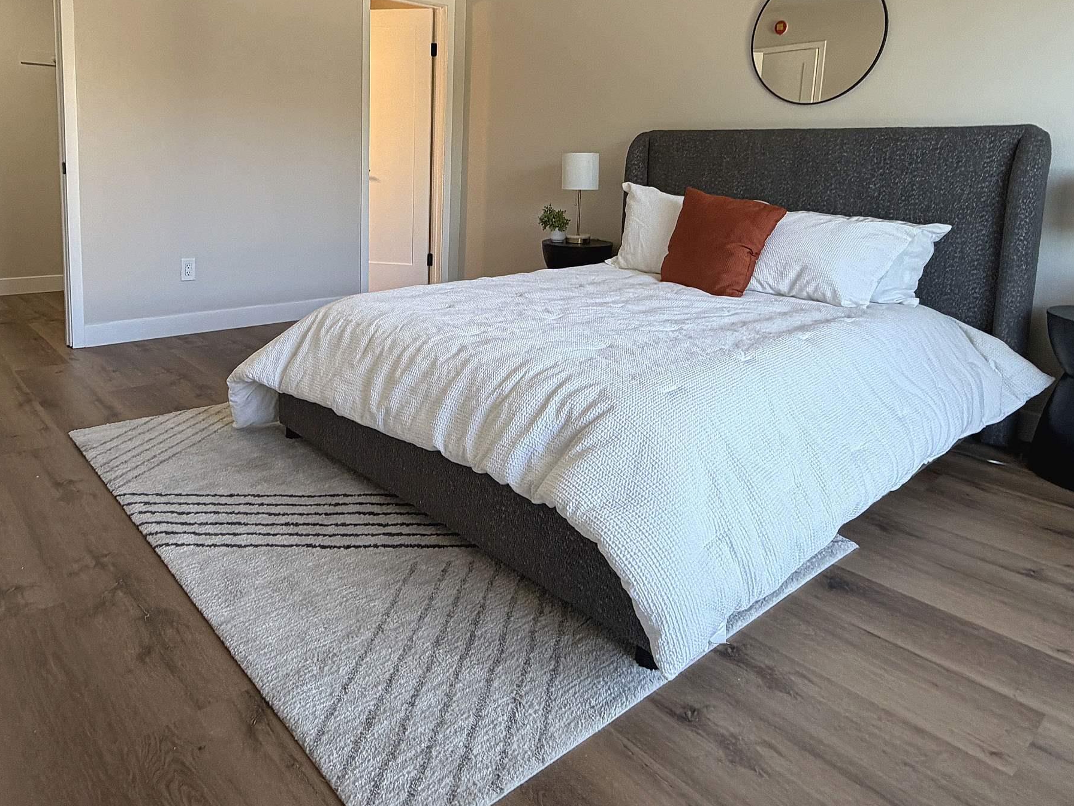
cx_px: 476
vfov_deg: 55.5
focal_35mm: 24
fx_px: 745
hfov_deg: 71.4
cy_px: 261
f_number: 2.2
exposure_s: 1/120
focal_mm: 2.22
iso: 200
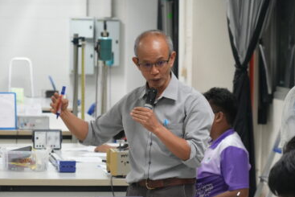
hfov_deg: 12.9
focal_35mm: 159
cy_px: 170
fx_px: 1303
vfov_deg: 8.6
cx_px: 127
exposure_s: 1/200
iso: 3200
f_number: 4
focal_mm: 76
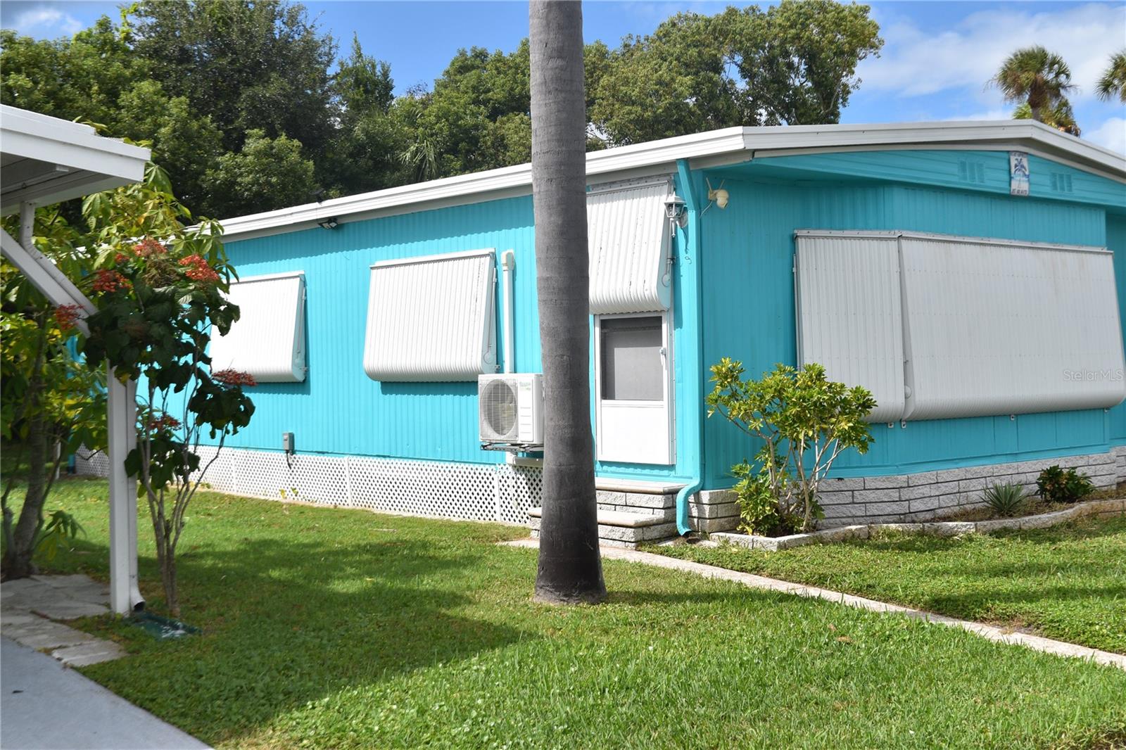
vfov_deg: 29.9
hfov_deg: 43.6
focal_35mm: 45
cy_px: 375
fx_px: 1407
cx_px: 563
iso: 200
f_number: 11
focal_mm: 30
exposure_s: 1/500
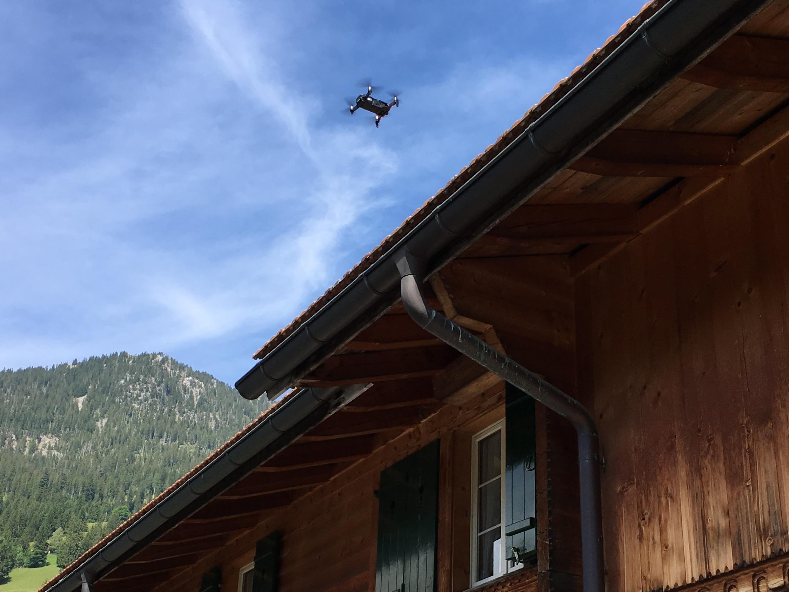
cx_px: 444
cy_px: 413
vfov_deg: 27.8
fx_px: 1185
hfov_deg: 36.8
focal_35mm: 52
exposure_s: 1/732
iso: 25
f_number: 2.2
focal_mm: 4.15
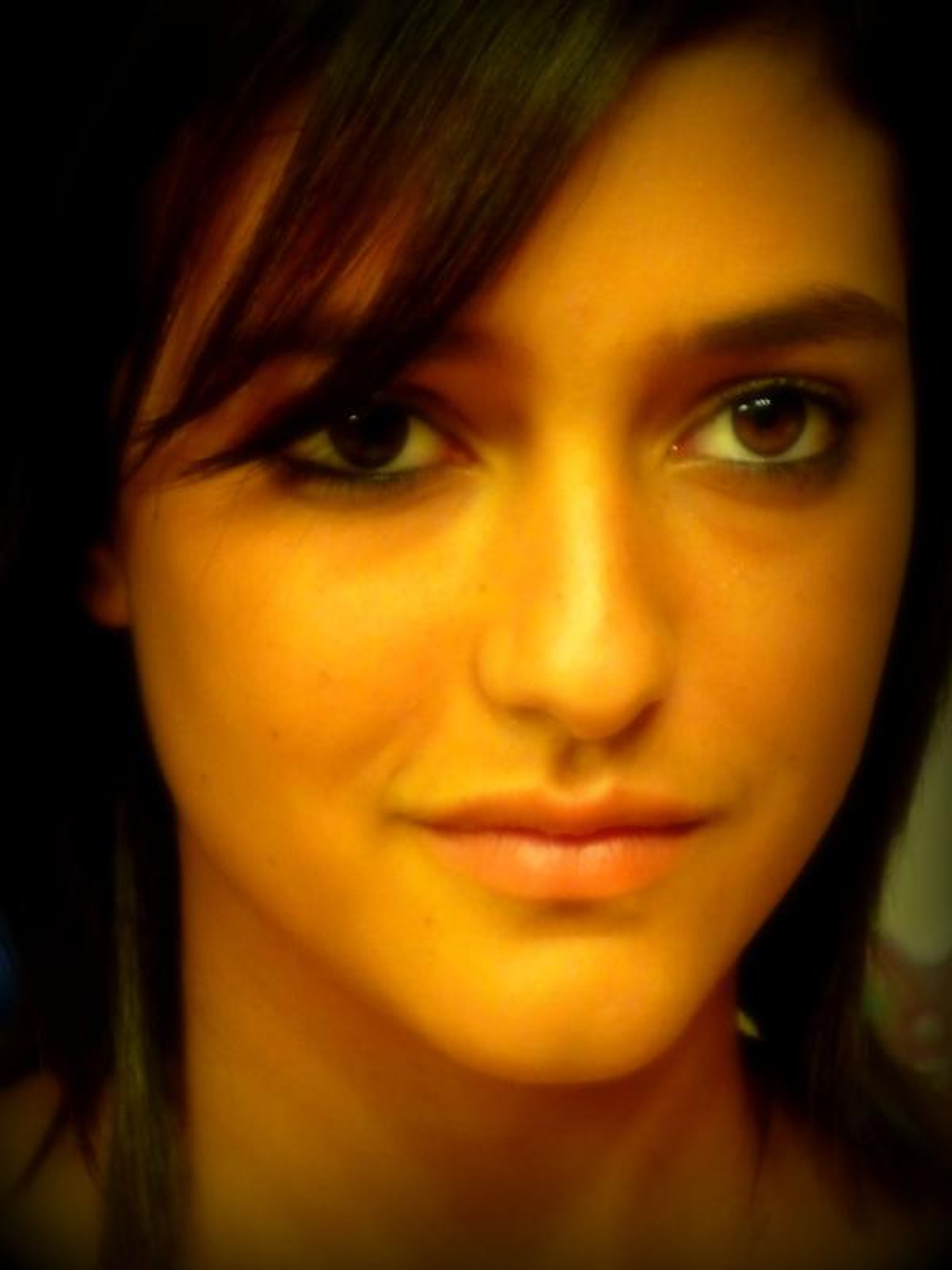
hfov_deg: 18.2
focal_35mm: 81
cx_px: 476
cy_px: 635
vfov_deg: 24.1
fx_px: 2970
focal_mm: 14.2
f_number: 5.6
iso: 800
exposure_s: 1/50
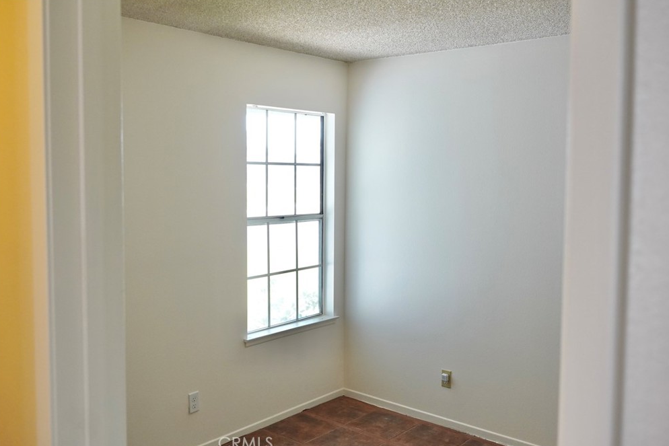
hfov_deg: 55.8
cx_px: 337
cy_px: 223
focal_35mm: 34
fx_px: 632
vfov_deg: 38.9
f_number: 4.5
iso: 1000
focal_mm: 22
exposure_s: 1/160
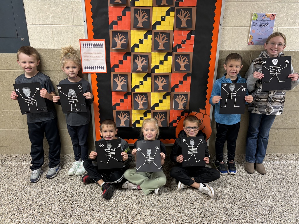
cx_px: 150
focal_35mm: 26
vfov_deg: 53.1
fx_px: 225
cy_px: 112
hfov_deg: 67.3
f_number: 1.6
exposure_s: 1/60
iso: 160
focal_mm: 5.96
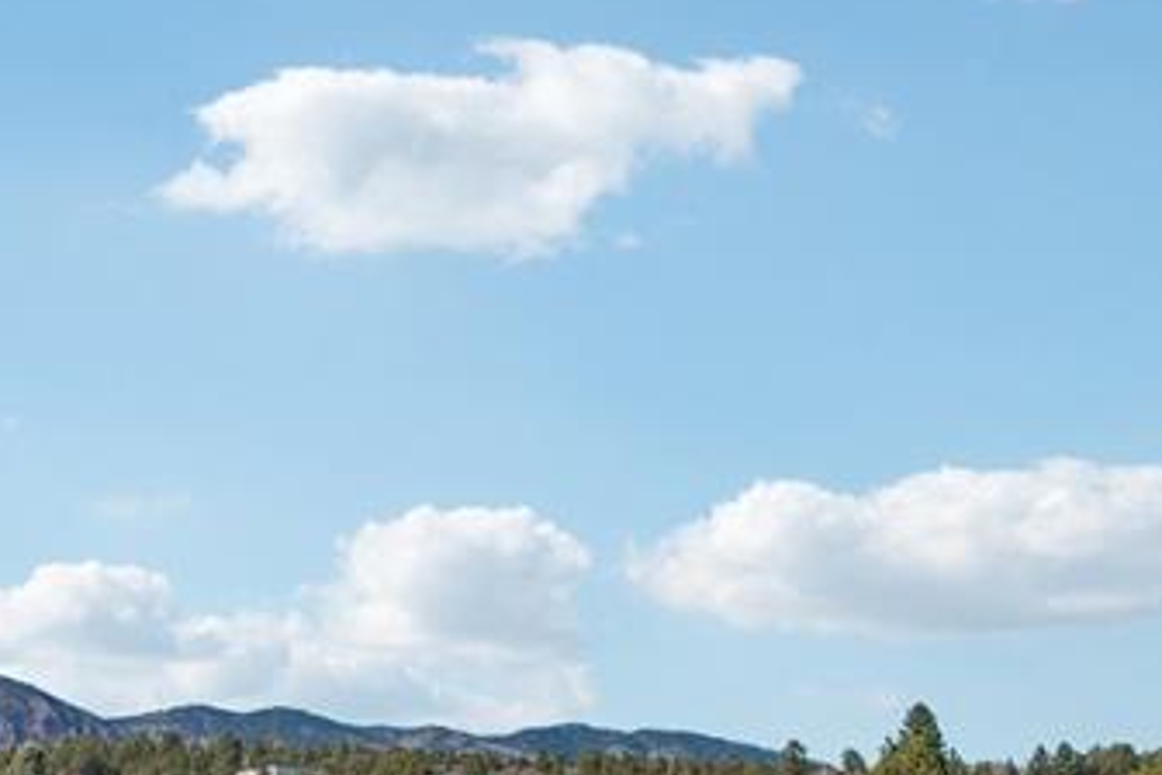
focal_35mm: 67
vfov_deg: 18.7
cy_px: 1045
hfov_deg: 30.0
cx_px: 688
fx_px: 2162
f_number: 2.8
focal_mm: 8.38
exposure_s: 1/320
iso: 100
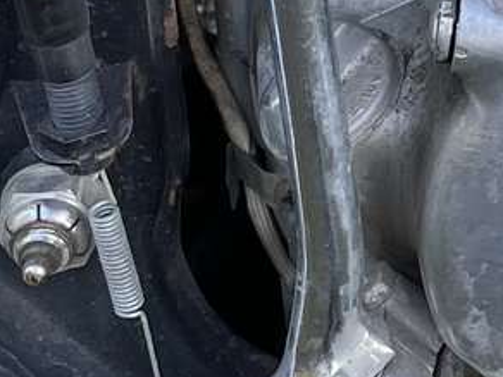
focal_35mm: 178
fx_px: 2586
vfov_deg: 8.1
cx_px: 949
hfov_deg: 10.4
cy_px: -296
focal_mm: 4.2
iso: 40
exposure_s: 1/121
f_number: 1.6
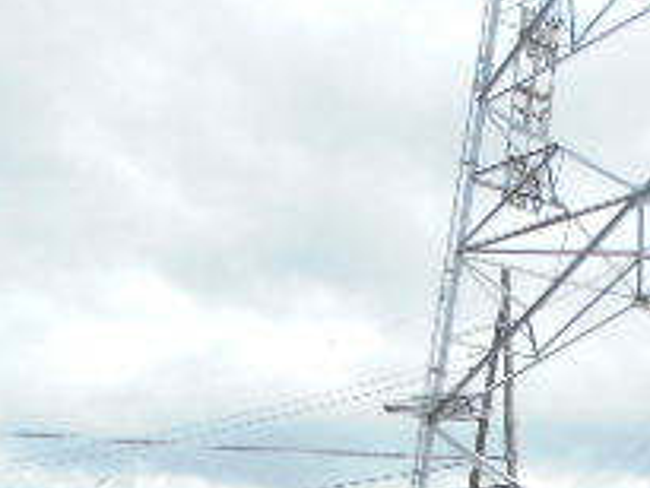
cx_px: 602
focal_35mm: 81
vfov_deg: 16.5
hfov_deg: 23.4
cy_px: 745
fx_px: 1522
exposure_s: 1/640
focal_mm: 4.6
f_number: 3.2
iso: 80
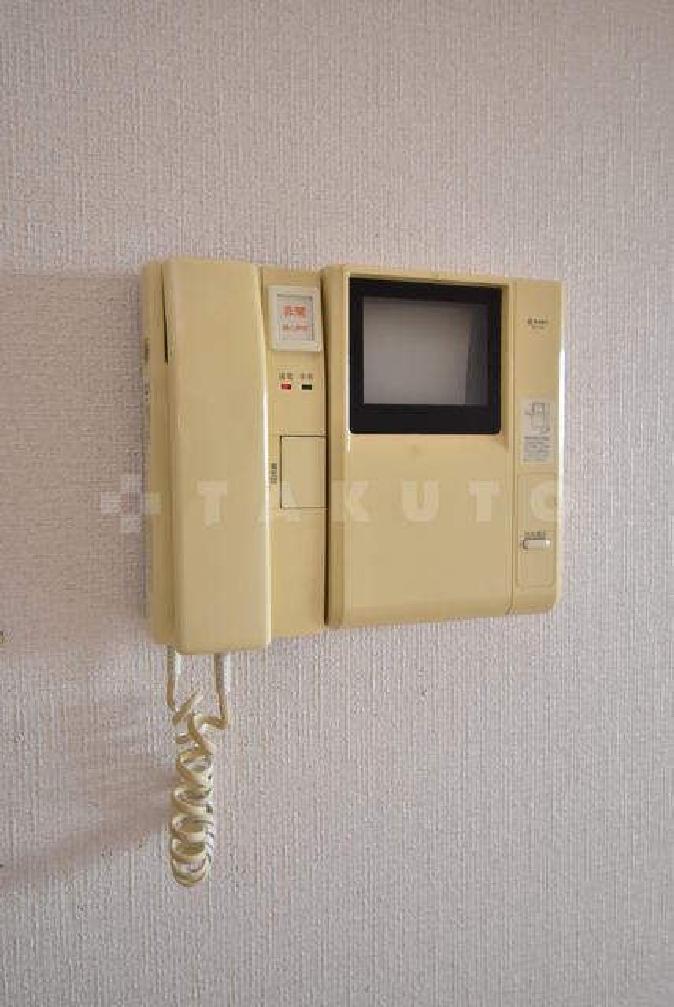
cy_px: 504
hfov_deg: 45.8
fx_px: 799
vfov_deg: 64.5
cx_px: 337
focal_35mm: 28
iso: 1000
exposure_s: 1/60
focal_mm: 19
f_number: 5.6
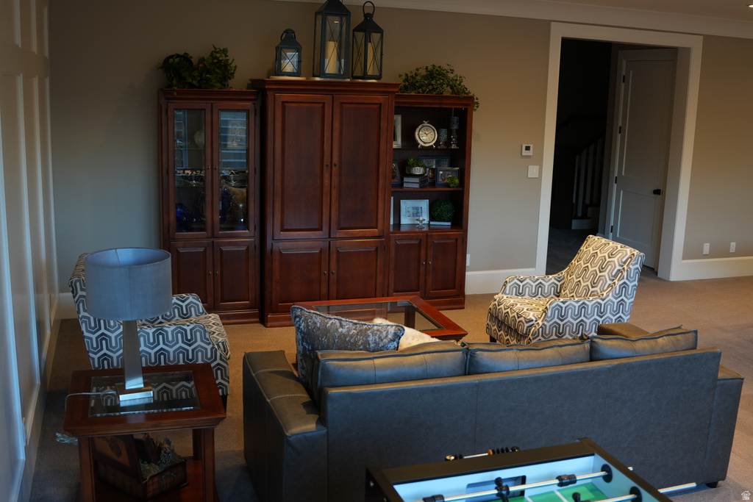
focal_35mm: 36
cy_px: 251
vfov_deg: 36.9
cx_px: 376
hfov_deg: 53.1
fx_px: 753
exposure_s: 1/40
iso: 160
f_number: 2.8
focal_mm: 24
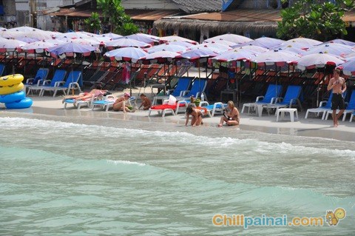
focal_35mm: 158
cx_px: 178
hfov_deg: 13.1
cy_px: 118
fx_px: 1552
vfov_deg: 8.7
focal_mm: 105
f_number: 8
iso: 200
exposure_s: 1/1000
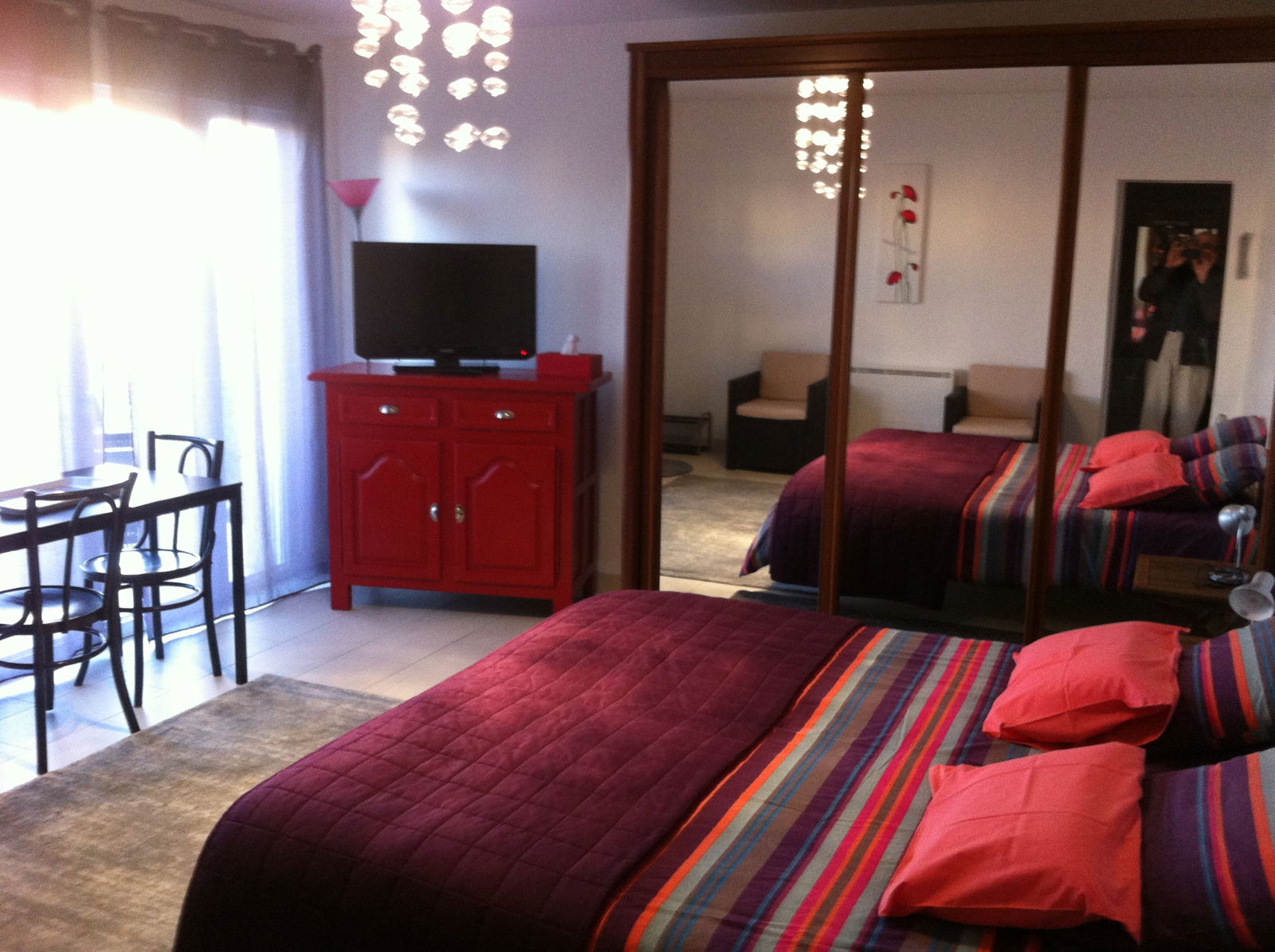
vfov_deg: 40.6
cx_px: 638
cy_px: 476
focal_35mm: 35
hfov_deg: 52.7
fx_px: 1287
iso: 200
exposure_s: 1/15
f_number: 2.8
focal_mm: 3.85
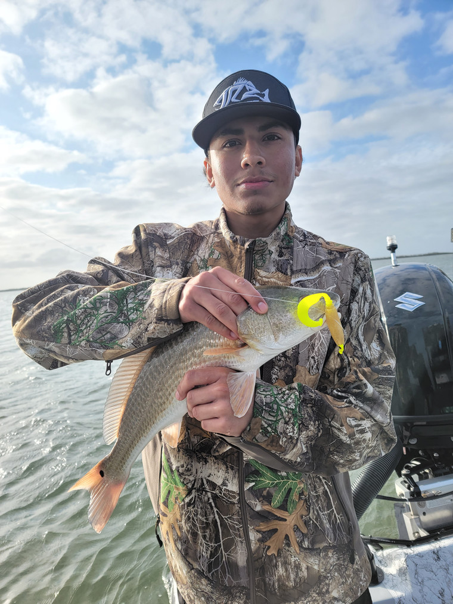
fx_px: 419
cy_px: 302
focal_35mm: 24
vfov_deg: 71.6
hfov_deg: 56.8
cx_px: 226
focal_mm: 6.7
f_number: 1.8
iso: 16
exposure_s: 1/489
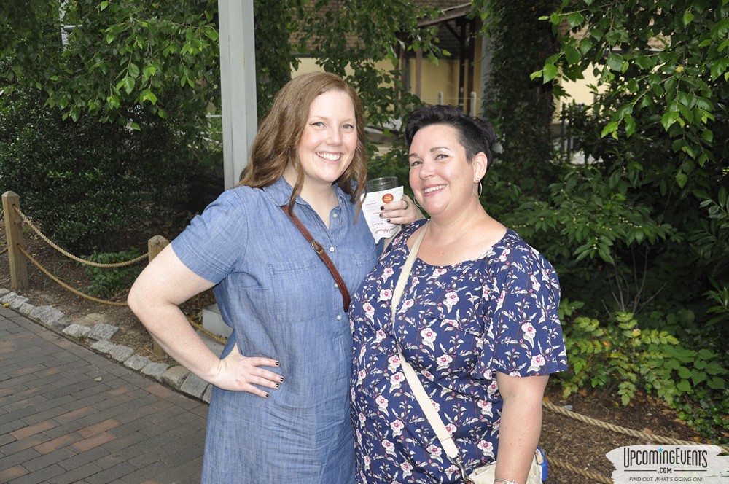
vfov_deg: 36.8
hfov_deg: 53.2
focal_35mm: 36
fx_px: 728
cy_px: 242
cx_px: 364
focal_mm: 24
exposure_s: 1/60
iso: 400
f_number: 3.8
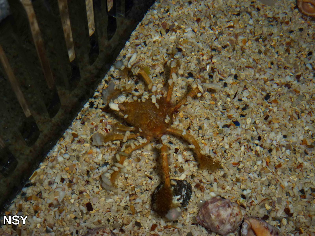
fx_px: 373
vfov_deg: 35.1
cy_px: 118
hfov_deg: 45.8
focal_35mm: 41
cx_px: 158
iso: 160
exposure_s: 1/60
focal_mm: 7.4
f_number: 3.9
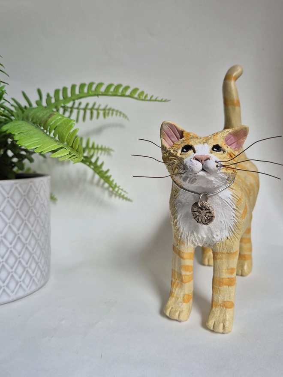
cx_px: 142
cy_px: 188
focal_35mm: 23
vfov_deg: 73.9
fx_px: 251
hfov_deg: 58.9
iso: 50
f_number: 1.8
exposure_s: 1/182
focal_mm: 5.4
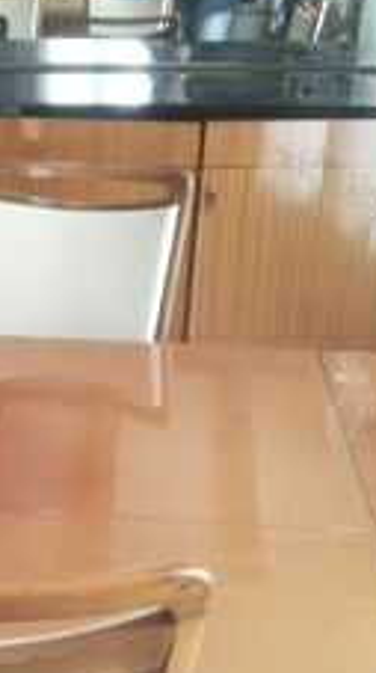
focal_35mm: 60
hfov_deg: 19.0
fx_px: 1068
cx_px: -56
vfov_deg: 34.3
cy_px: 489
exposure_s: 1/30
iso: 250
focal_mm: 3.62
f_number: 1.8
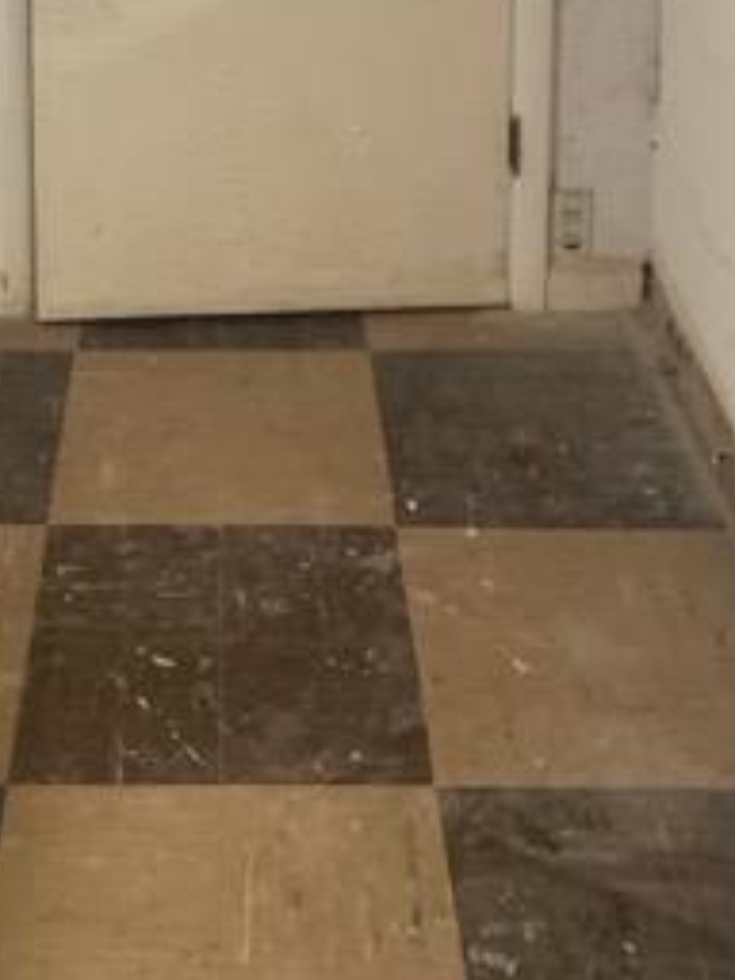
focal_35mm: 65
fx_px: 1840
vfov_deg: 26.1
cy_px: -241
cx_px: 218
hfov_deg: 22.4
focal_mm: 4.2
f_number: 1.6
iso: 100
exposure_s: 1/120
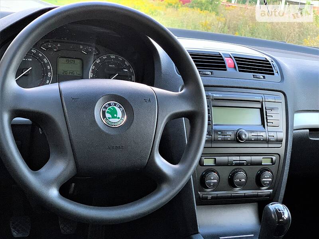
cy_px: 120
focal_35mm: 52
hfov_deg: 36.8
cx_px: 160
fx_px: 479
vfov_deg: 28.0
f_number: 2.4
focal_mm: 6
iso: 400
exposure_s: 1/60
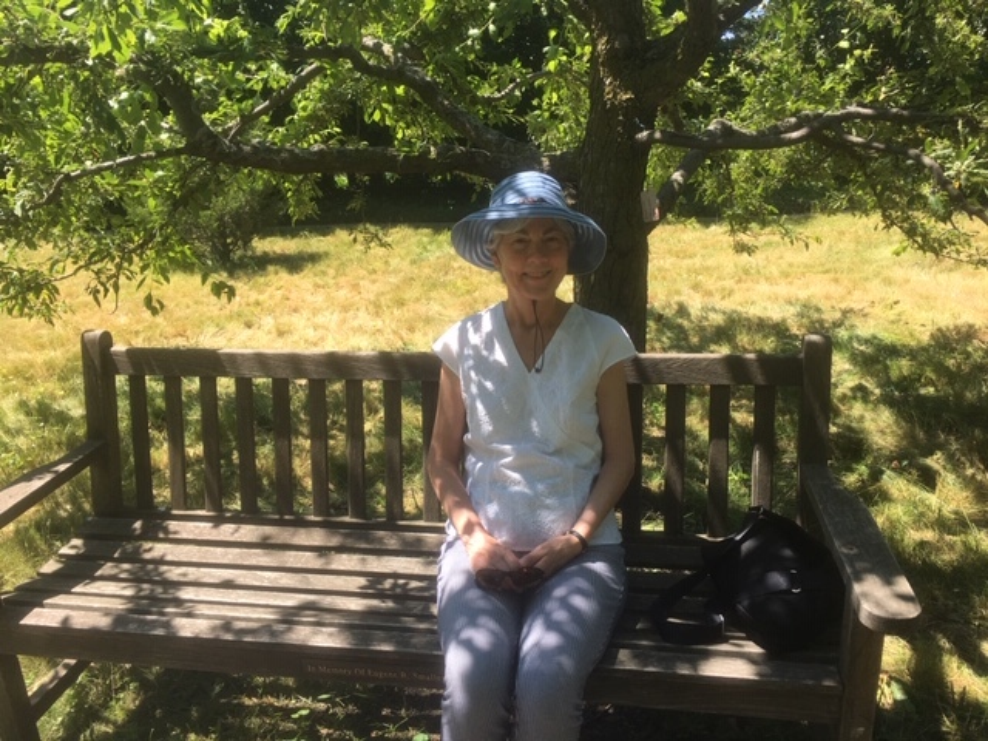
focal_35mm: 29
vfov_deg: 48.2
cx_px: 494
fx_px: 828
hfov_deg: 61.7
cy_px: 370
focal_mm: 4.15
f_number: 2.2
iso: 25
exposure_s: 1/530
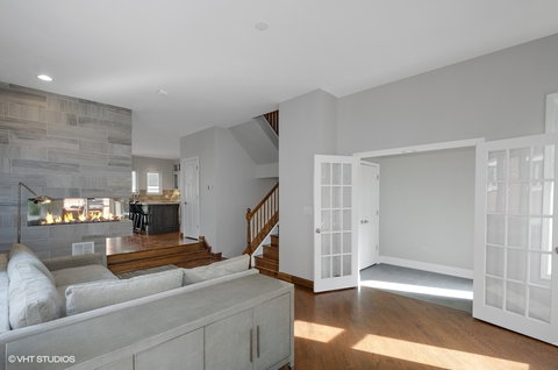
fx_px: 255
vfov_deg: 71.8
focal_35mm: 16
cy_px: 185
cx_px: 279
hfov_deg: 95.1
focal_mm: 11
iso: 200
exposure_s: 1/30
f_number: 8
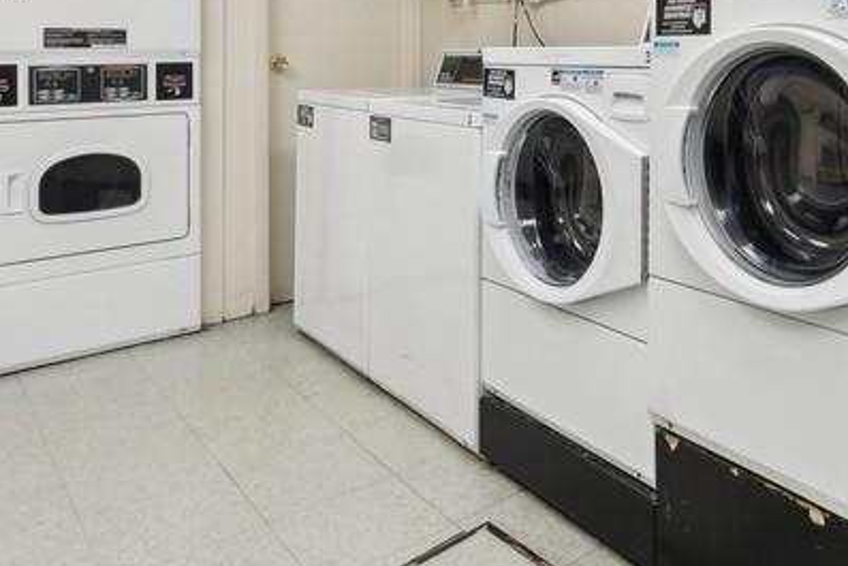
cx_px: 650
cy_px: 45
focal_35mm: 34
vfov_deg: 36.3
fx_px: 801
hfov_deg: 52.9
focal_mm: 15
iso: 100
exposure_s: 1/4
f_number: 11
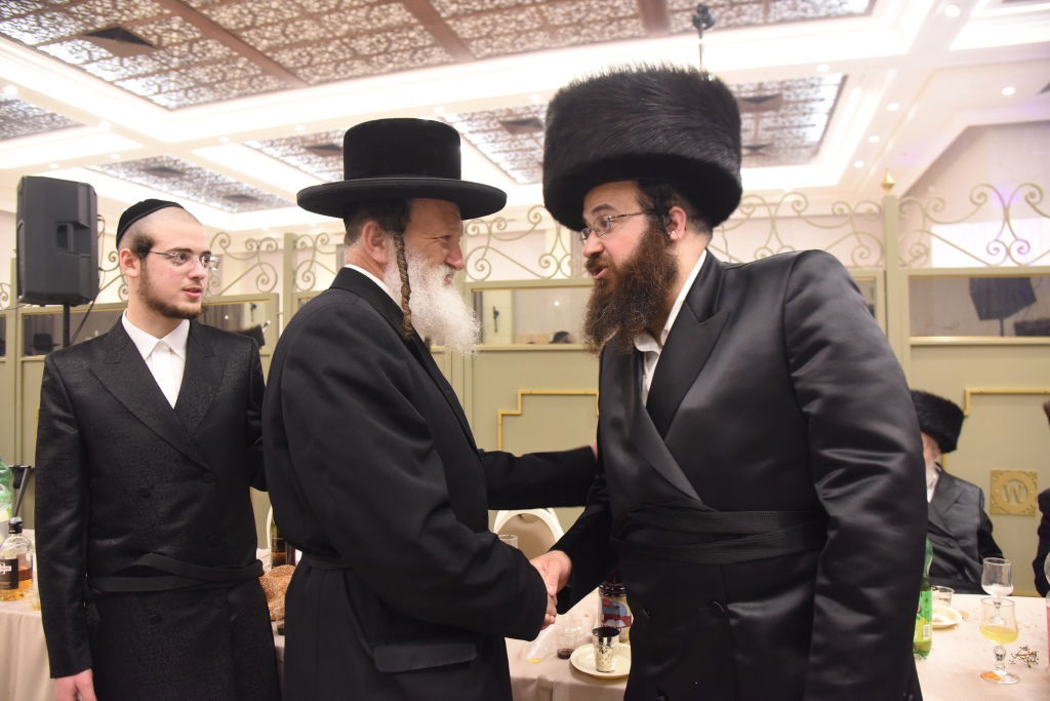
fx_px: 700
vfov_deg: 53.1
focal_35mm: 24
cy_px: 350
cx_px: 525
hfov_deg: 73.7
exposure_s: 1/100
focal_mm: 24
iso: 2500
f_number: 5
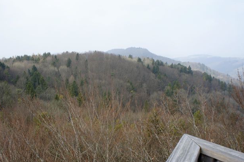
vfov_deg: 37.6
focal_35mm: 35
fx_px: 237
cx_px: 111
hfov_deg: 54.4
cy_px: 98
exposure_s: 1/200
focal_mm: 18
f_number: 7.1
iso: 200
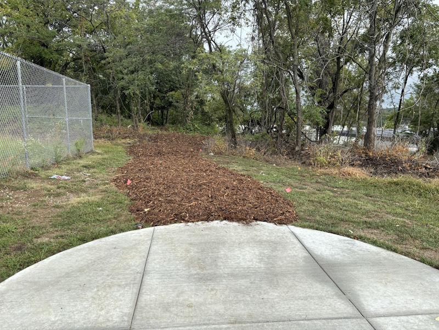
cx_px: 220
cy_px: 165
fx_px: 330
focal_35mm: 26
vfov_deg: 53.1
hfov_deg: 67.3
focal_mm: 5.96
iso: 50
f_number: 1.6
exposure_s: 1/2193
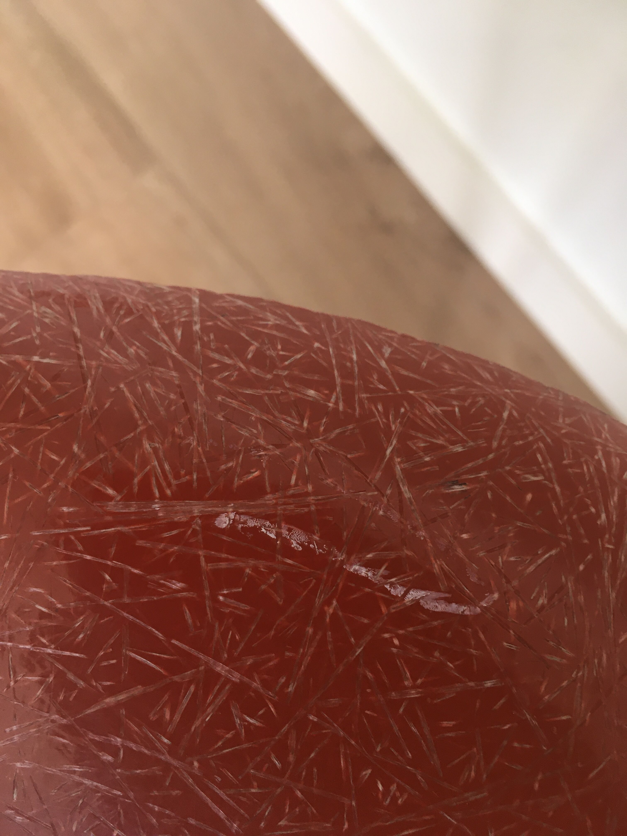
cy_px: 418
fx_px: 700
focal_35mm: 29
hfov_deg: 48.2
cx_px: 314
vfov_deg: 61.7
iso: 80
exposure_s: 1/33
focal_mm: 4.15
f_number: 2.2
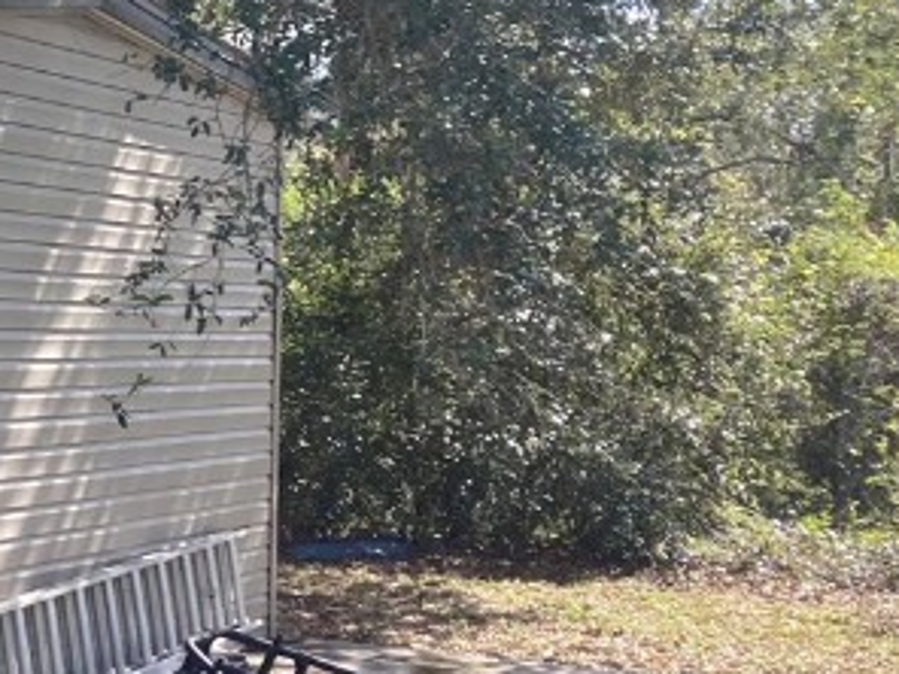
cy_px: 158
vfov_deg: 15.2
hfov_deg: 18.2
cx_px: -416
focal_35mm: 97
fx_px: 2519
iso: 20
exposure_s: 1/706
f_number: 1.8
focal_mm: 3.99
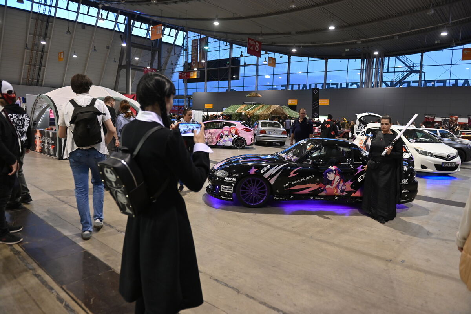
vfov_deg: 53.1
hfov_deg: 73.8
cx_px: 236
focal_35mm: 24
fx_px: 314
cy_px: 157
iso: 1250
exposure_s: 1/60
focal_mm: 24
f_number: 2.8
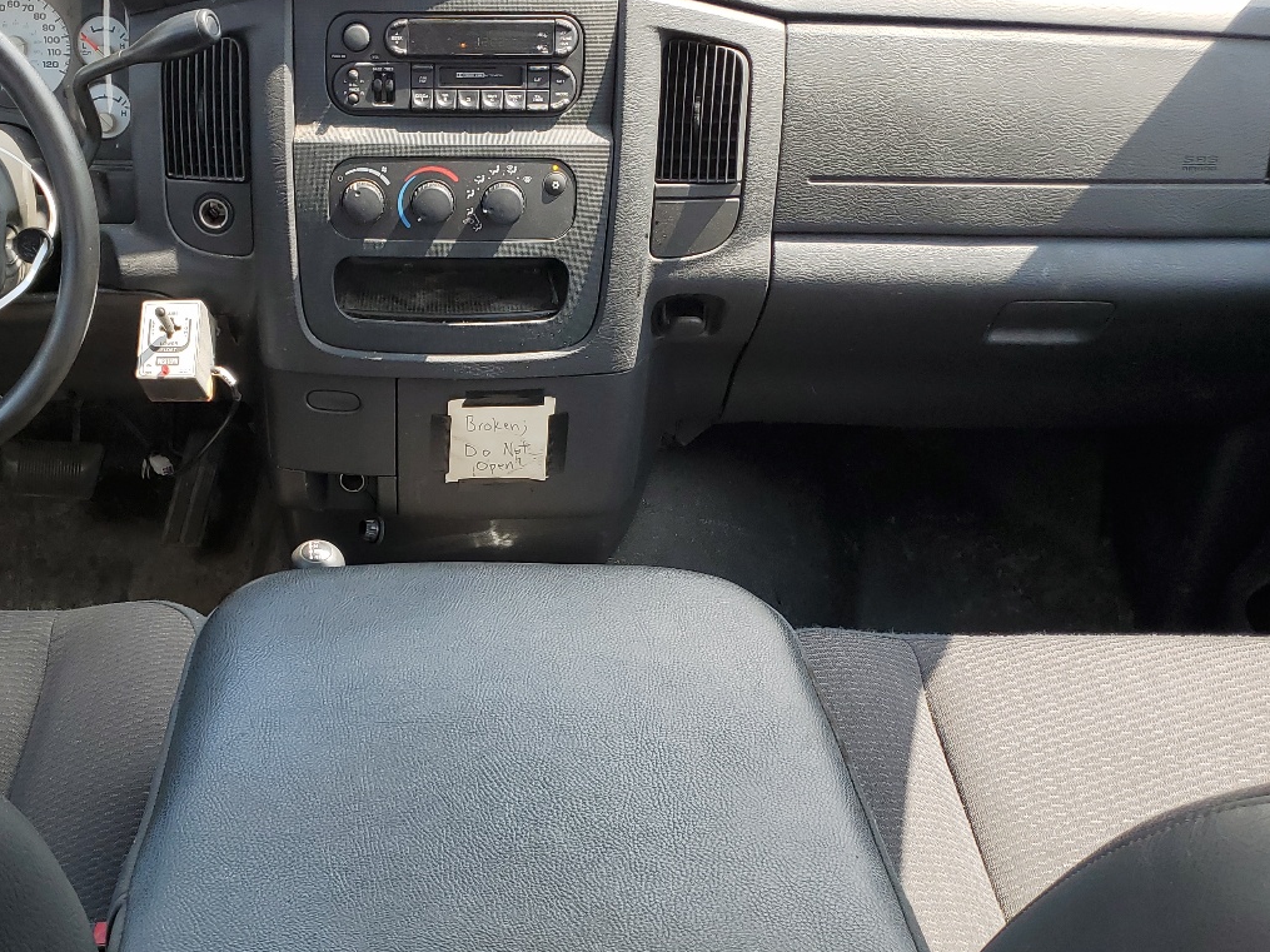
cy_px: 553
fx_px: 1504
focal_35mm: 41
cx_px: 395
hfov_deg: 44.9
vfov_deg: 35.1
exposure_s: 1/385
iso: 50
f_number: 1.5
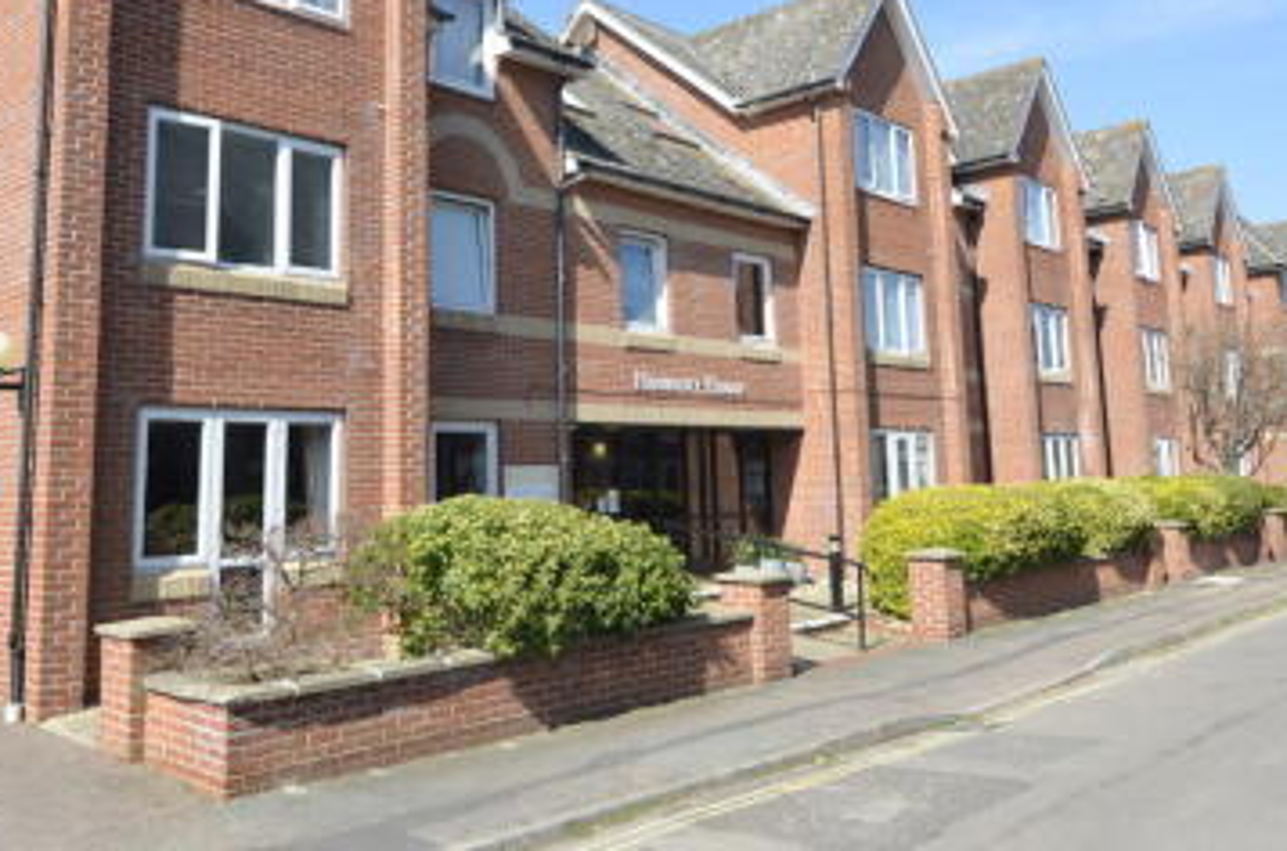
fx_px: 1141
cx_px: 573
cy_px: 294
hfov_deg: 58.7
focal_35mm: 32
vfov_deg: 40.5
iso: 140
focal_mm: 16
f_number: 8
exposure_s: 1/250
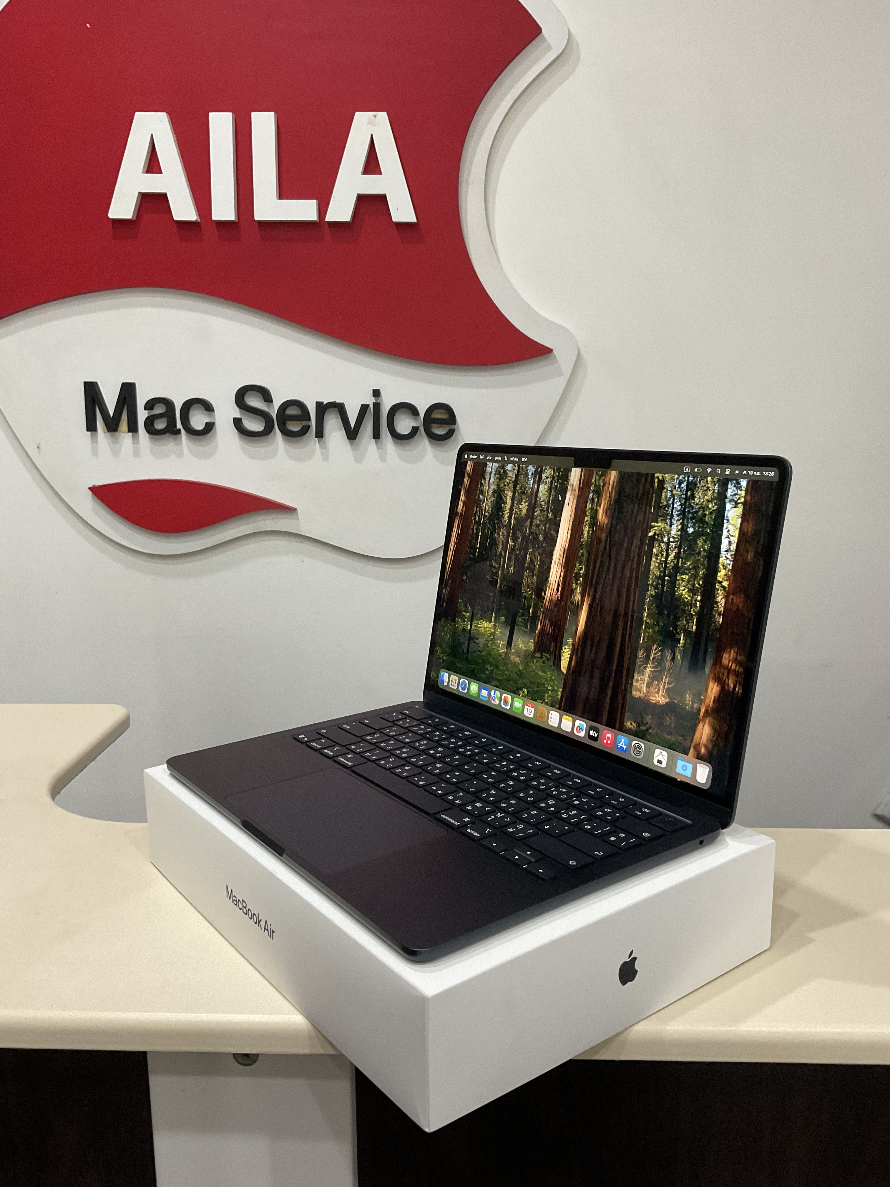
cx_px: 445
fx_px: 994
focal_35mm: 29
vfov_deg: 61.7
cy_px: 594
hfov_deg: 48.2
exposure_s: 1/60
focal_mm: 3
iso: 125
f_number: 1.8
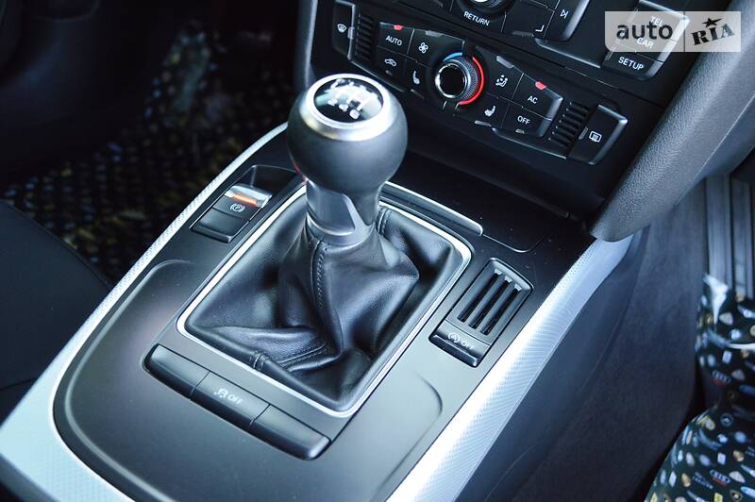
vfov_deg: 39.9
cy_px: 251
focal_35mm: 33
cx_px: 378
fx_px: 691
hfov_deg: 57.3
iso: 1100
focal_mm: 22
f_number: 4
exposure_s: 1/60
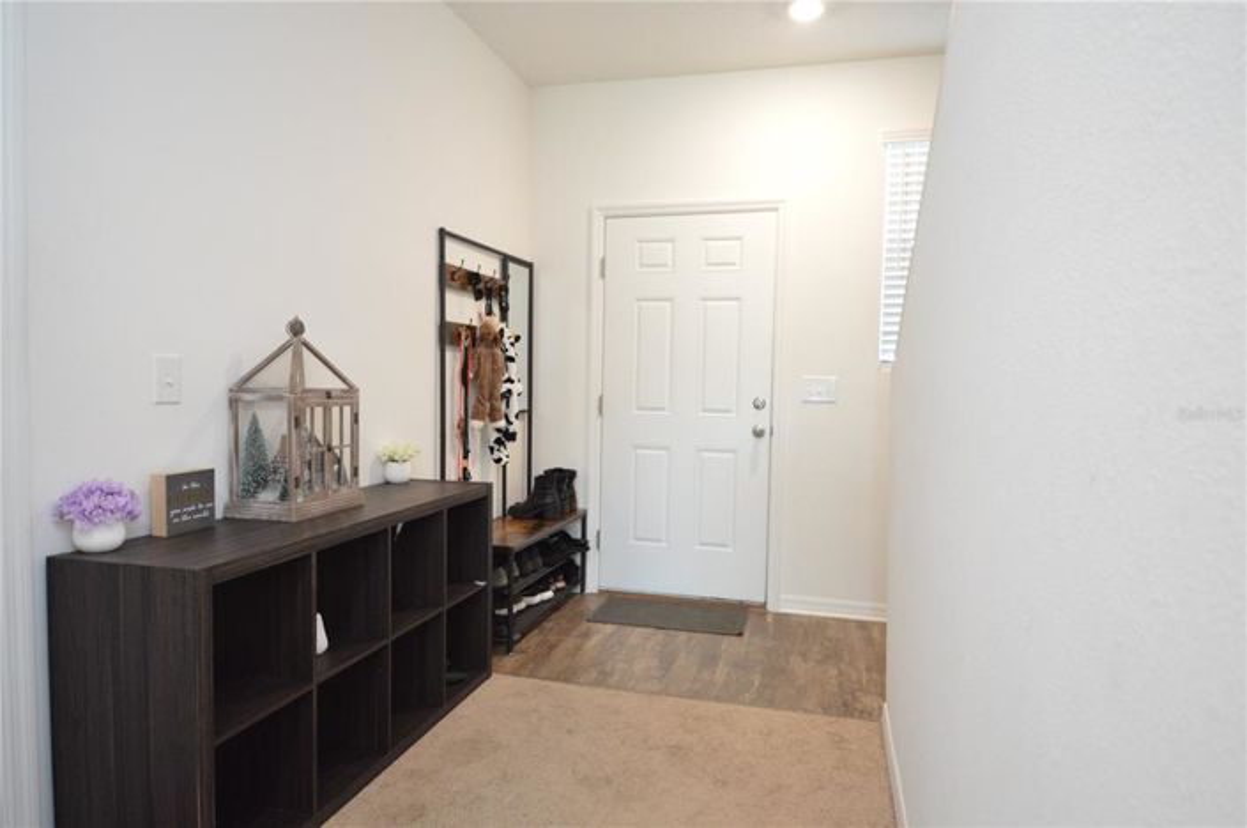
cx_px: 624
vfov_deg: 59.3
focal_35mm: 21
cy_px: 414
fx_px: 726
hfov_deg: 81.3
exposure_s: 1/60
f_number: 4
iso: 1800
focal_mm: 14
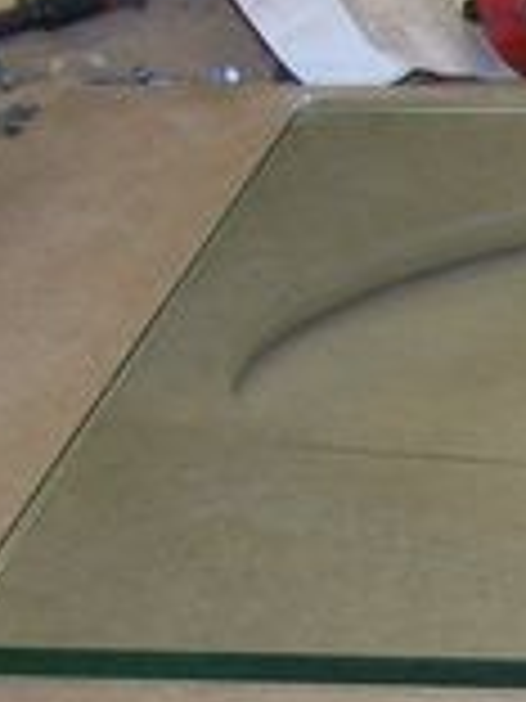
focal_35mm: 156
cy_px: 644
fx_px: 3161
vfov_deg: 12.6
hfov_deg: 8.8
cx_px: 1196
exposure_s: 1/60
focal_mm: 6.3
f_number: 2.8
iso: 80
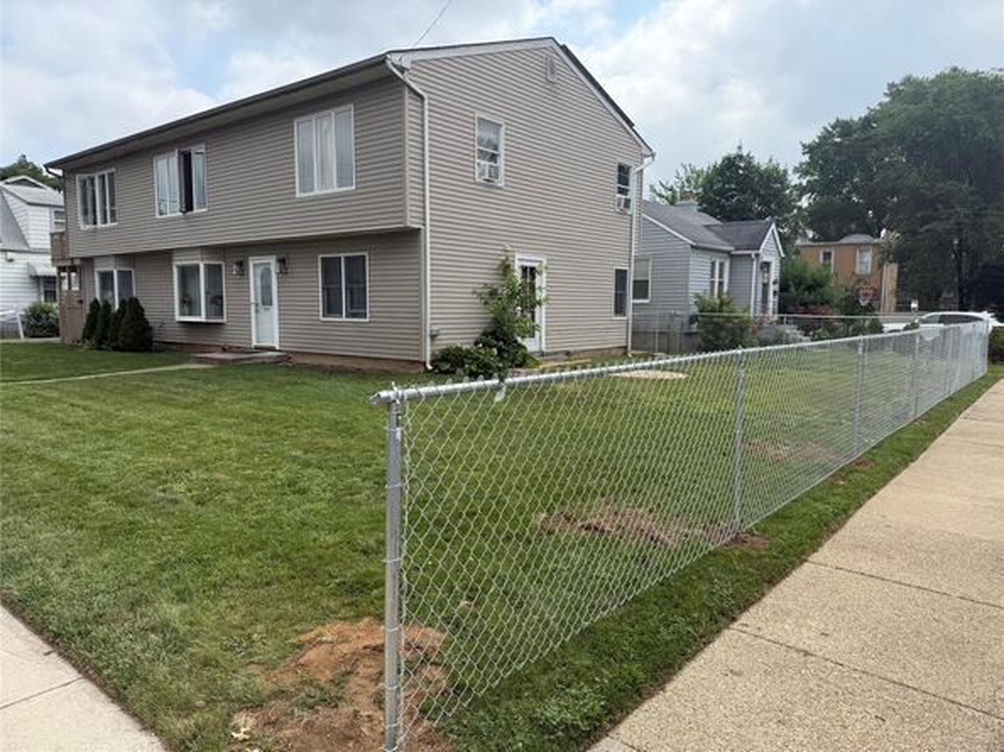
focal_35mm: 24
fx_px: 696
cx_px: 502
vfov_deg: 56.8
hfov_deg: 71.6
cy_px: 376
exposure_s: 1/3584
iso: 100
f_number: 1.78
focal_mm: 6.76
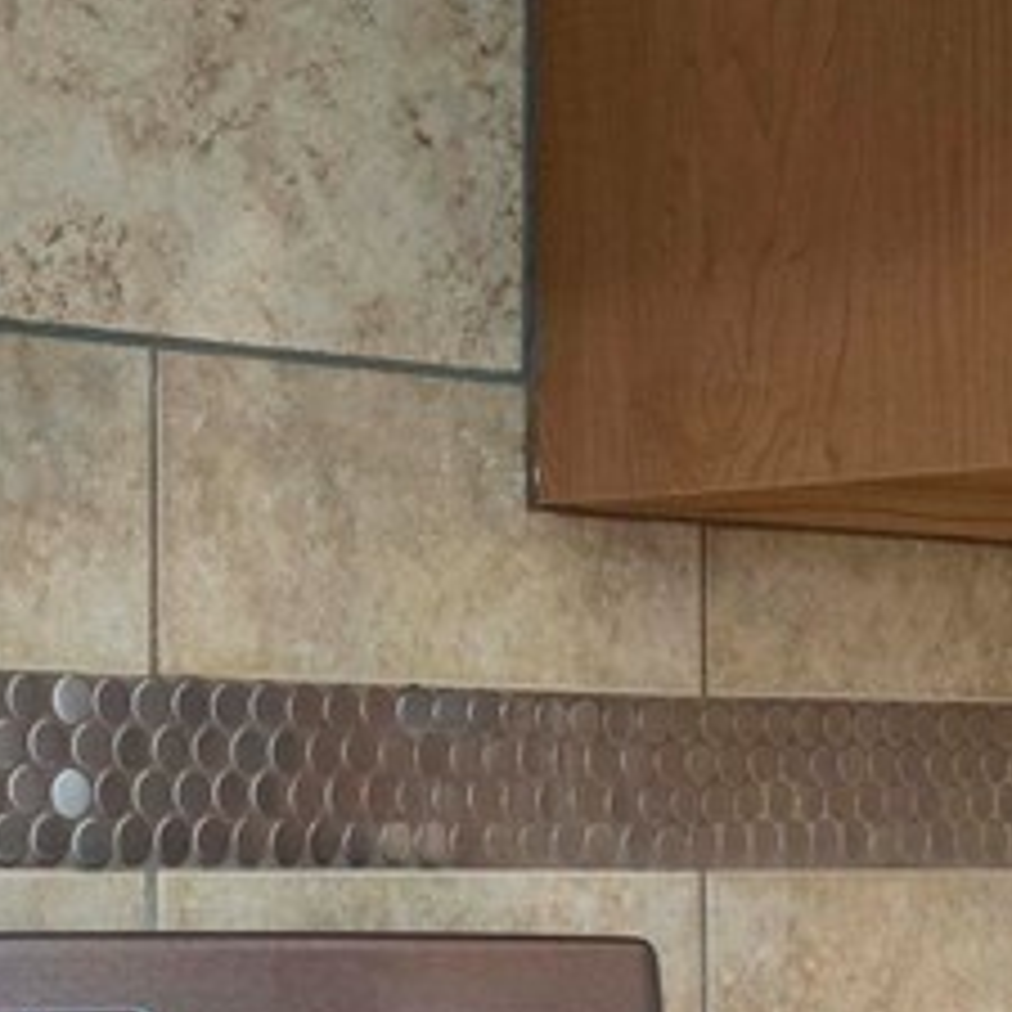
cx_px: 128
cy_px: 884
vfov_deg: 14.2
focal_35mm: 122
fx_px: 4035
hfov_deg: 14.2
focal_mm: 19
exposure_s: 1/3
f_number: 6.3
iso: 1000
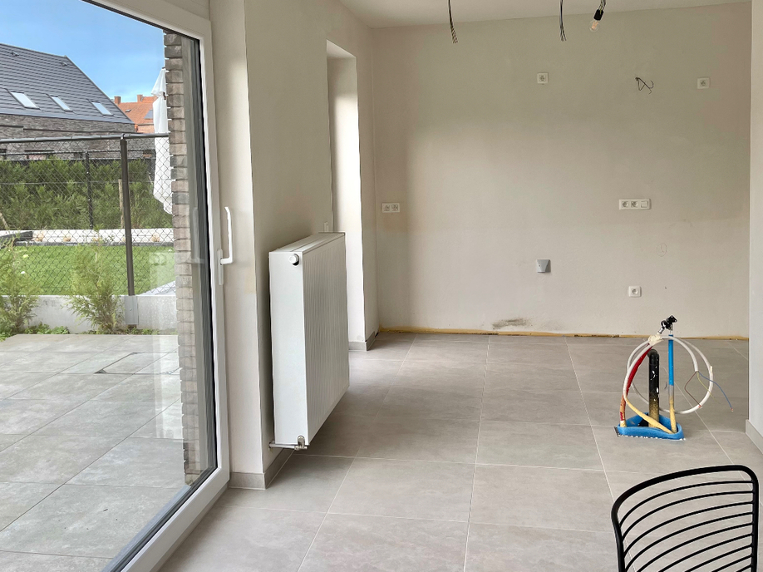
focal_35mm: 34
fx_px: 749
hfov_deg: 53.9
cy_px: 205
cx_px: 363
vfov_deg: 41.4
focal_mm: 5.1
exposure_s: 1/157
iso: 32
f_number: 1.6
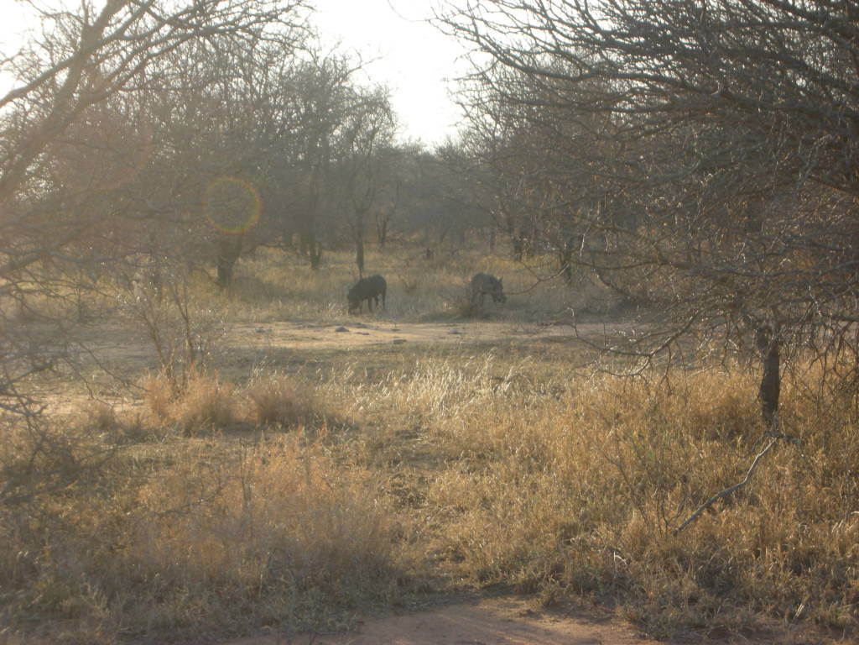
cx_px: 430
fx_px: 2606
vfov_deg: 14.1
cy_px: 322
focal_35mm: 105
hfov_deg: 18.7
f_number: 5.4
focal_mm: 17.4
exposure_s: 1/67.4
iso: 50
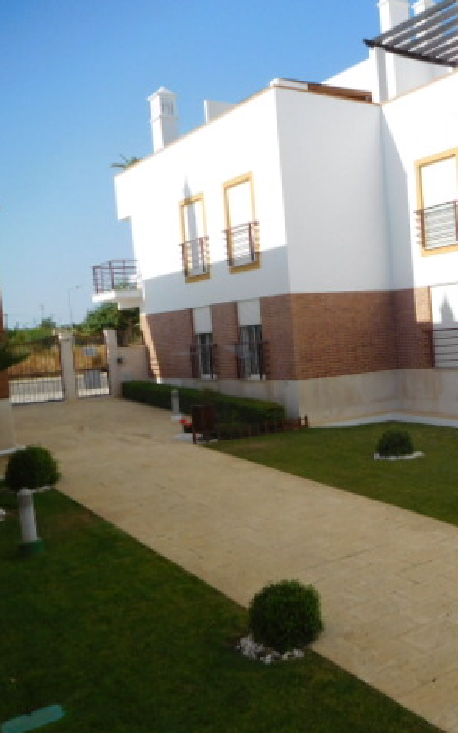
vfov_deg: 54.0
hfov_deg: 31.6
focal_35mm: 36
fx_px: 720
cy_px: 369
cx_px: 494
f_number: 3.4
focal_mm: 4.5
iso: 125
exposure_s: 1/1250
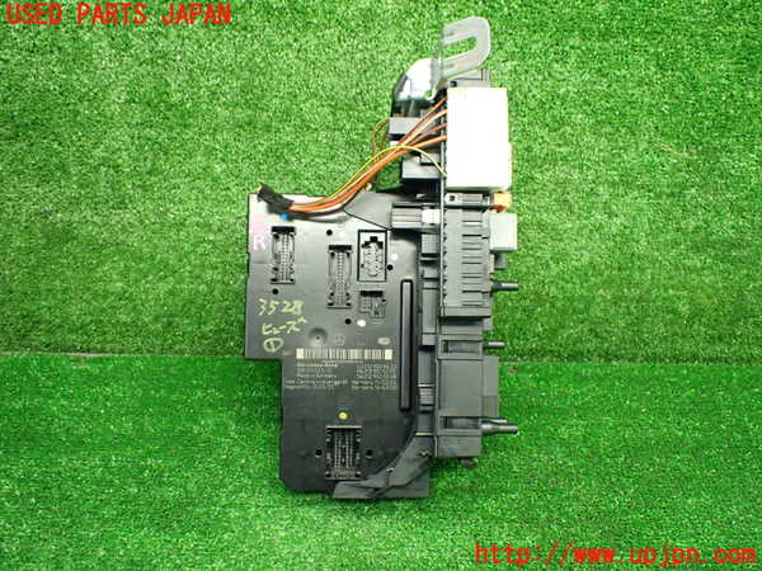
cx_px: 381
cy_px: 286
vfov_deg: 46.8
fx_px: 660
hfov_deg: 60.0
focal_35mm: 30
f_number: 2.3
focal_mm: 5.4
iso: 800
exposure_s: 1/100
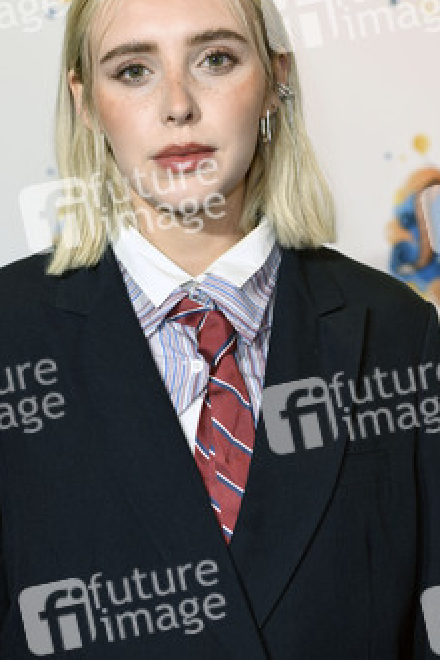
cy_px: 307
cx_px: 181
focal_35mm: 79
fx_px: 1450
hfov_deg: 17.2
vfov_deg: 25.7
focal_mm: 65
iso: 1000
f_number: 5
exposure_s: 1/160
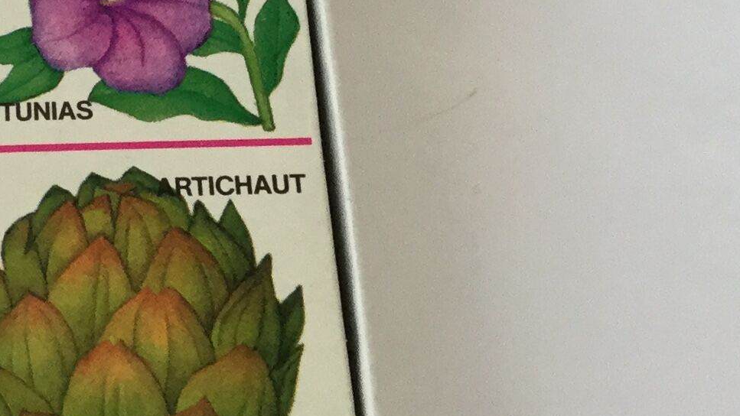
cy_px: -69
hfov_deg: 17.6
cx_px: -221
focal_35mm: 114
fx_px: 2237
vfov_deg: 10.5
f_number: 2.4
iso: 80
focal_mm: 3.3
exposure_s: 1/33
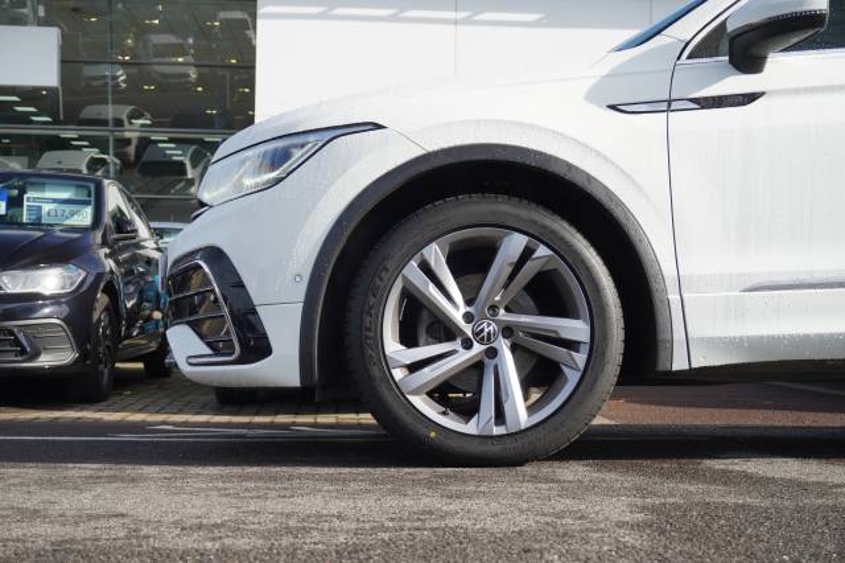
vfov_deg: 27.2
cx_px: 422
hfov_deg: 40.0
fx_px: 1161
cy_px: 282
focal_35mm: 50
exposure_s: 1/200
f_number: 5.6
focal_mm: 33
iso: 100
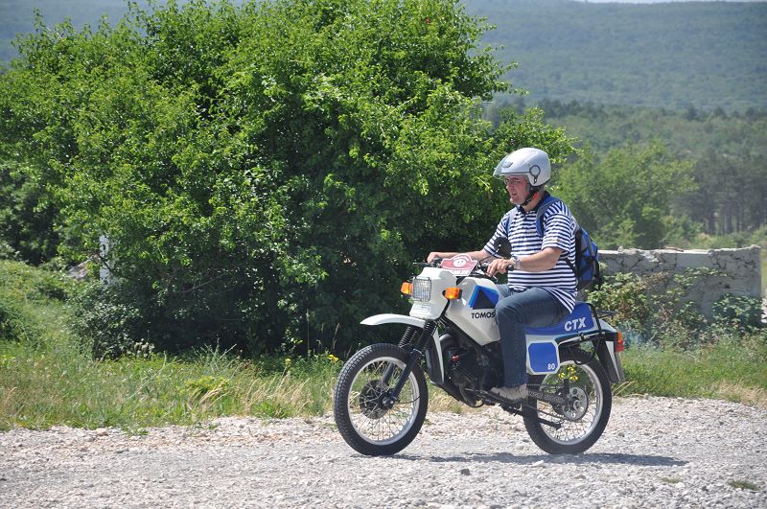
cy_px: 254
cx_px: 384
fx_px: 3127
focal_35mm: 147
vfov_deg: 9.3
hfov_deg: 14.0
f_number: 6.3
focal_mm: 98
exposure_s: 1/640
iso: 200
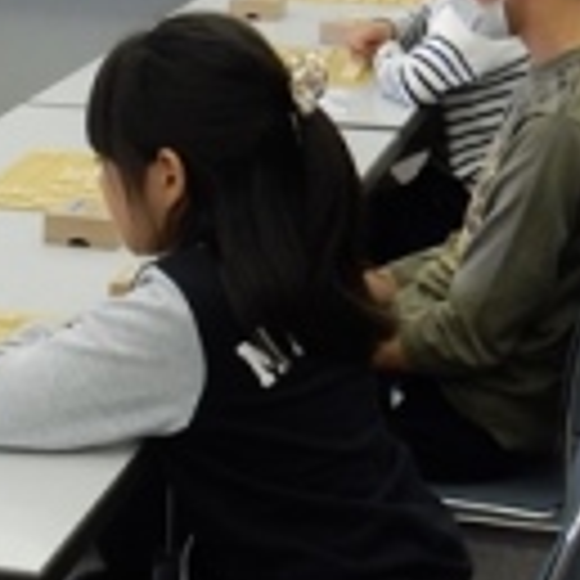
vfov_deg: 13.2
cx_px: -63
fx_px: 2502
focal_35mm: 132
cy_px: 175
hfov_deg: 13.0
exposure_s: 1/25
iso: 400
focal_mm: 7.6
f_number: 4.2
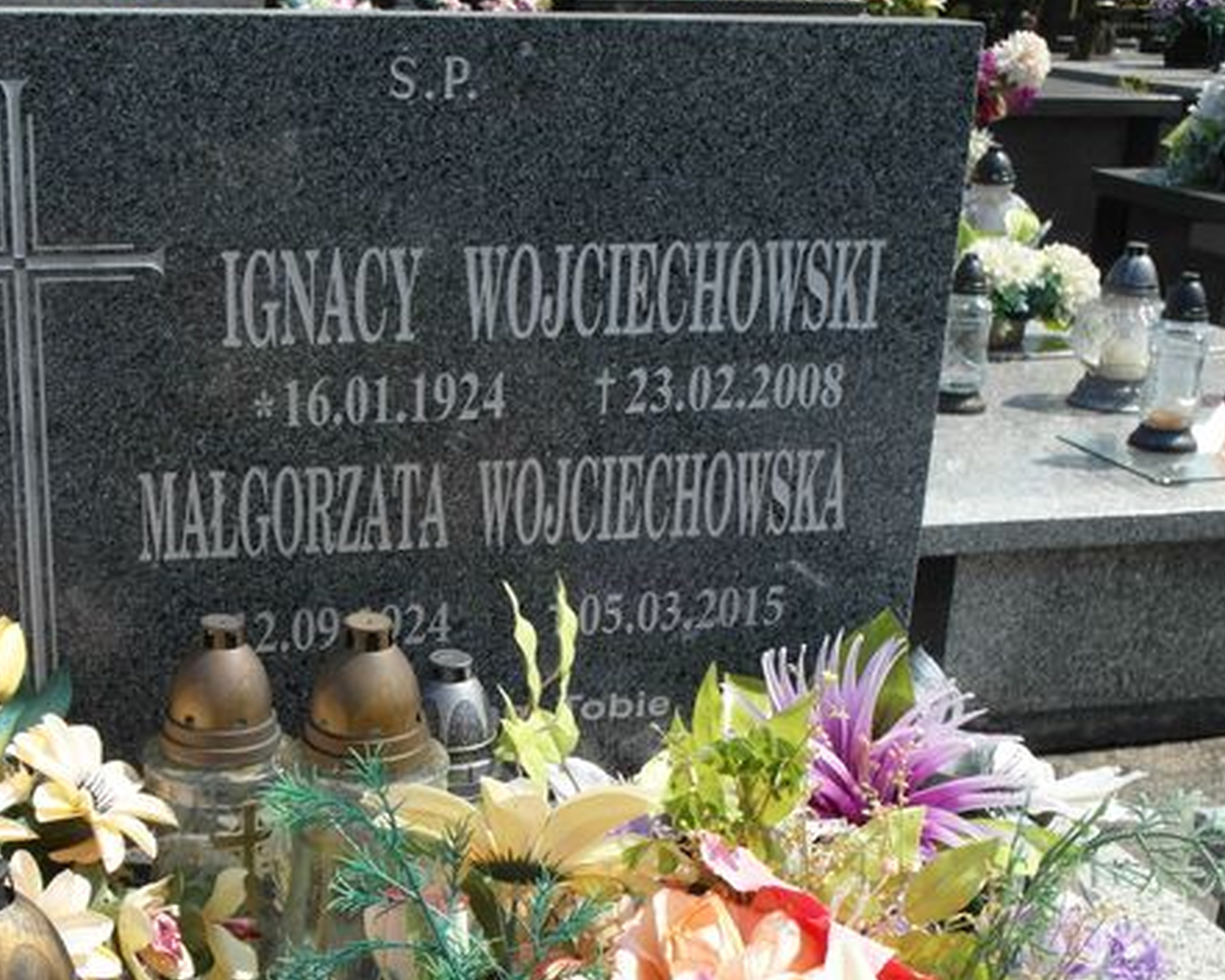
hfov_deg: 36.2
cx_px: 381
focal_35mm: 51
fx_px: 1849
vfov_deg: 29.5
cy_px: 630
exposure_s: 1/350
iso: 80
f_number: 4.7
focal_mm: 7.8
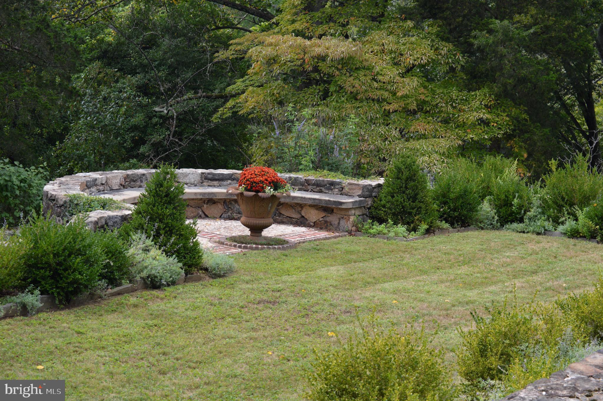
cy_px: 200
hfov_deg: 24.6
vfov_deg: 16.5
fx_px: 1380
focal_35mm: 82
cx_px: 302
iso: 220
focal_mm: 55
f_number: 5.6
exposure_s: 1/125
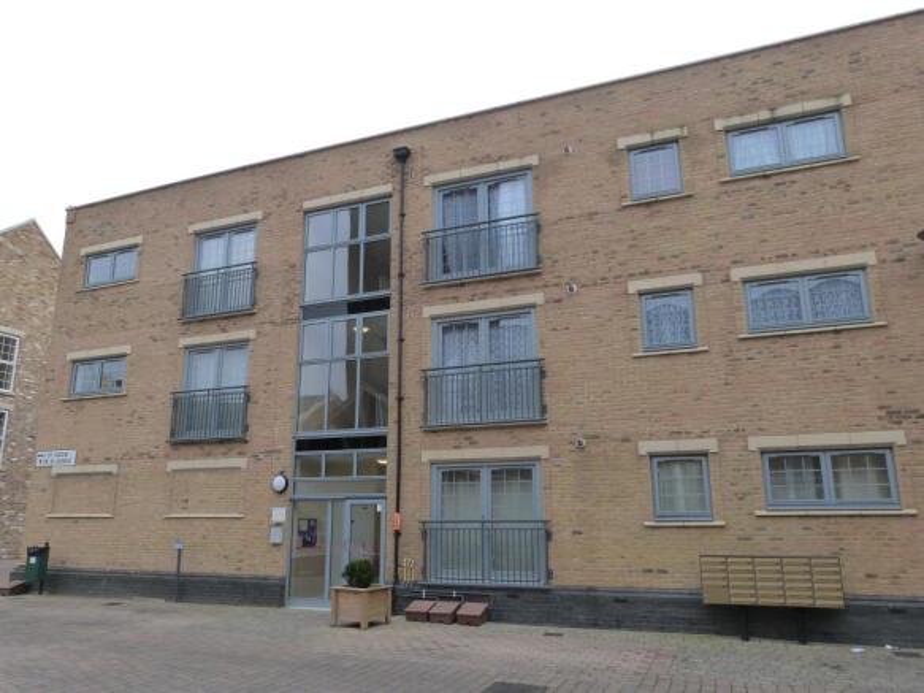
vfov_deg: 54.9
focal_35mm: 25
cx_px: 462
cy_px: 346
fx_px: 667
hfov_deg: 69.4
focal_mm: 4.5
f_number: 4
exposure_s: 1/125
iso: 160
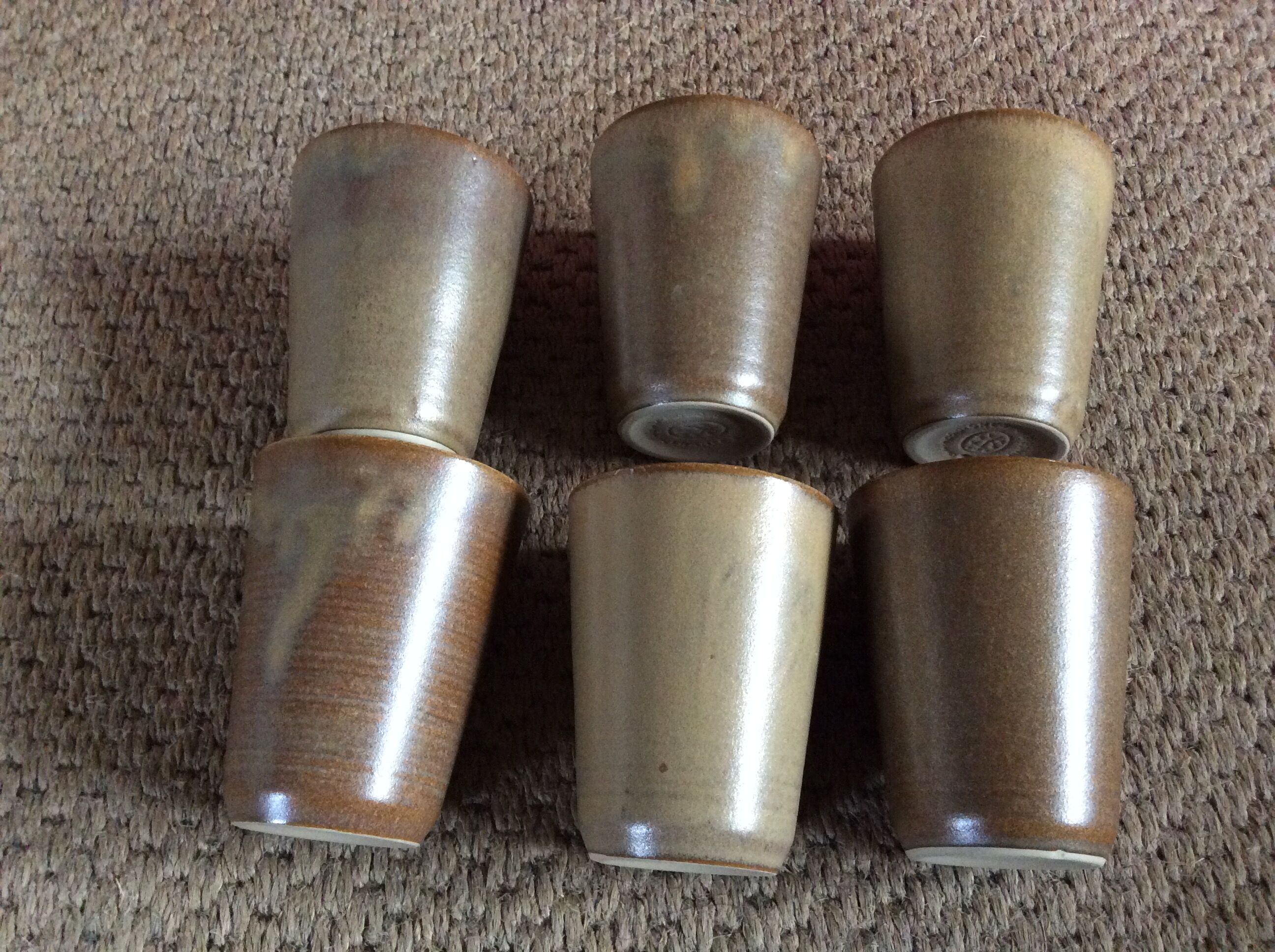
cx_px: 638
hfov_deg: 56.9
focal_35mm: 32
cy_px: 476
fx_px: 1177
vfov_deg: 44.1
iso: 320
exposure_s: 1/20
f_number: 2.4
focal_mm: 3.3
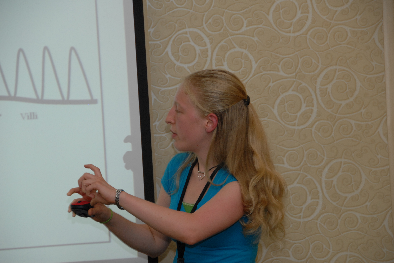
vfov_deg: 8.7
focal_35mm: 159
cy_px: 132
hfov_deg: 13.0
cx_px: 197
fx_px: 1735
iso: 400
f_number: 5.6
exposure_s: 1/60
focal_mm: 105
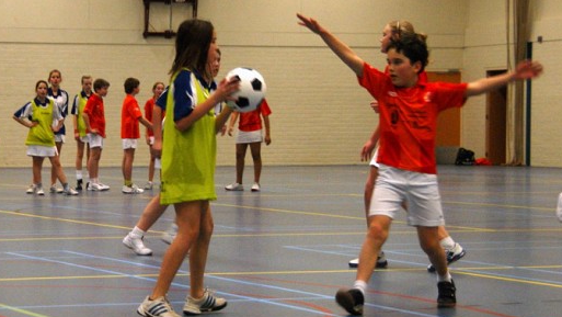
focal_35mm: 133
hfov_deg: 16.1
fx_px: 1980
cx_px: 176
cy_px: 197
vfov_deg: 9.1
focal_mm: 55
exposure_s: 1/100
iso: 800
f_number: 5
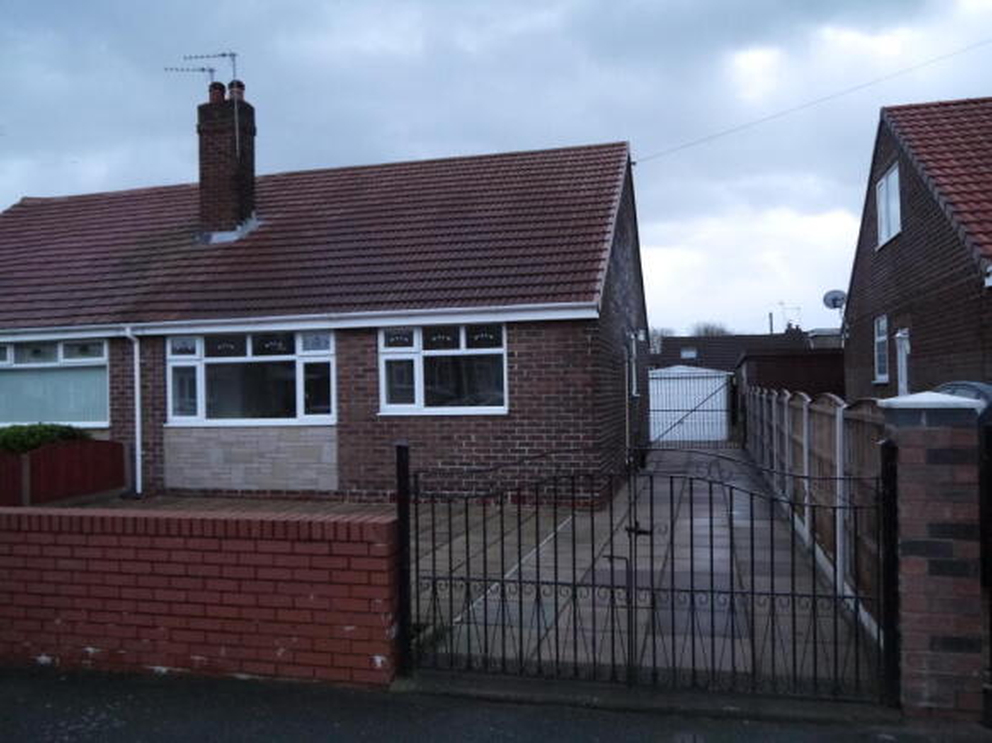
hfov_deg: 63.5
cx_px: 496
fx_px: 802
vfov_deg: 49.7
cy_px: 372
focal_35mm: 28
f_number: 3.5
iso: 1600
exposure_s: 1/80
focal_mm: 14
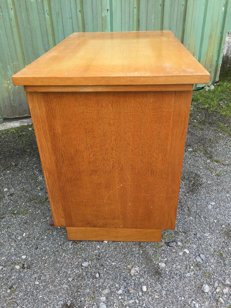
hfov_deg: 48.2
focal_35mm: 29
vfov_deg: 61.7
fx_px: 258
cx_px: 116
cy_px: 154
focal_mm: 4.15
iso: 32
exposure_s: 1/222
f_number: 2.2
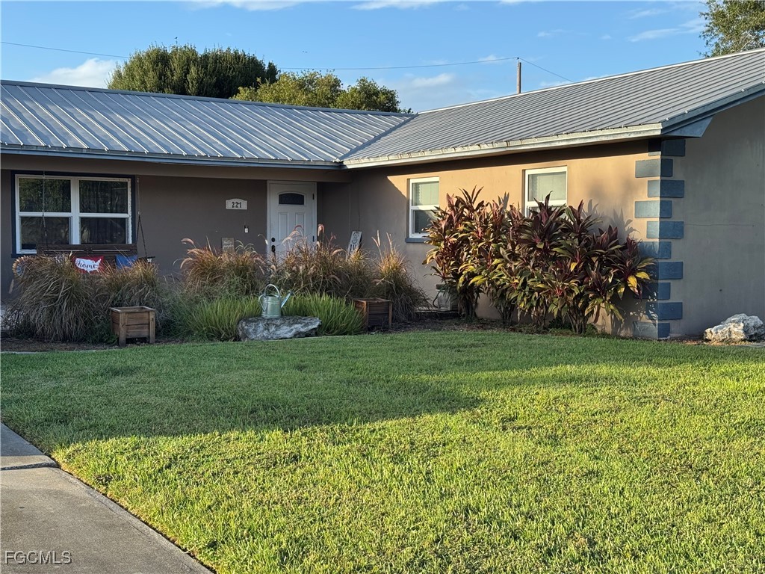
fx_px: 1061
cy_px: 287
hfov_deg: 39.7
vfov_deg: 30.3
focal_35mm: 48
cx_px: 382
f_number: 1.78
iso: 64
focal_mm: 6.76
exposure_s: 1/1133
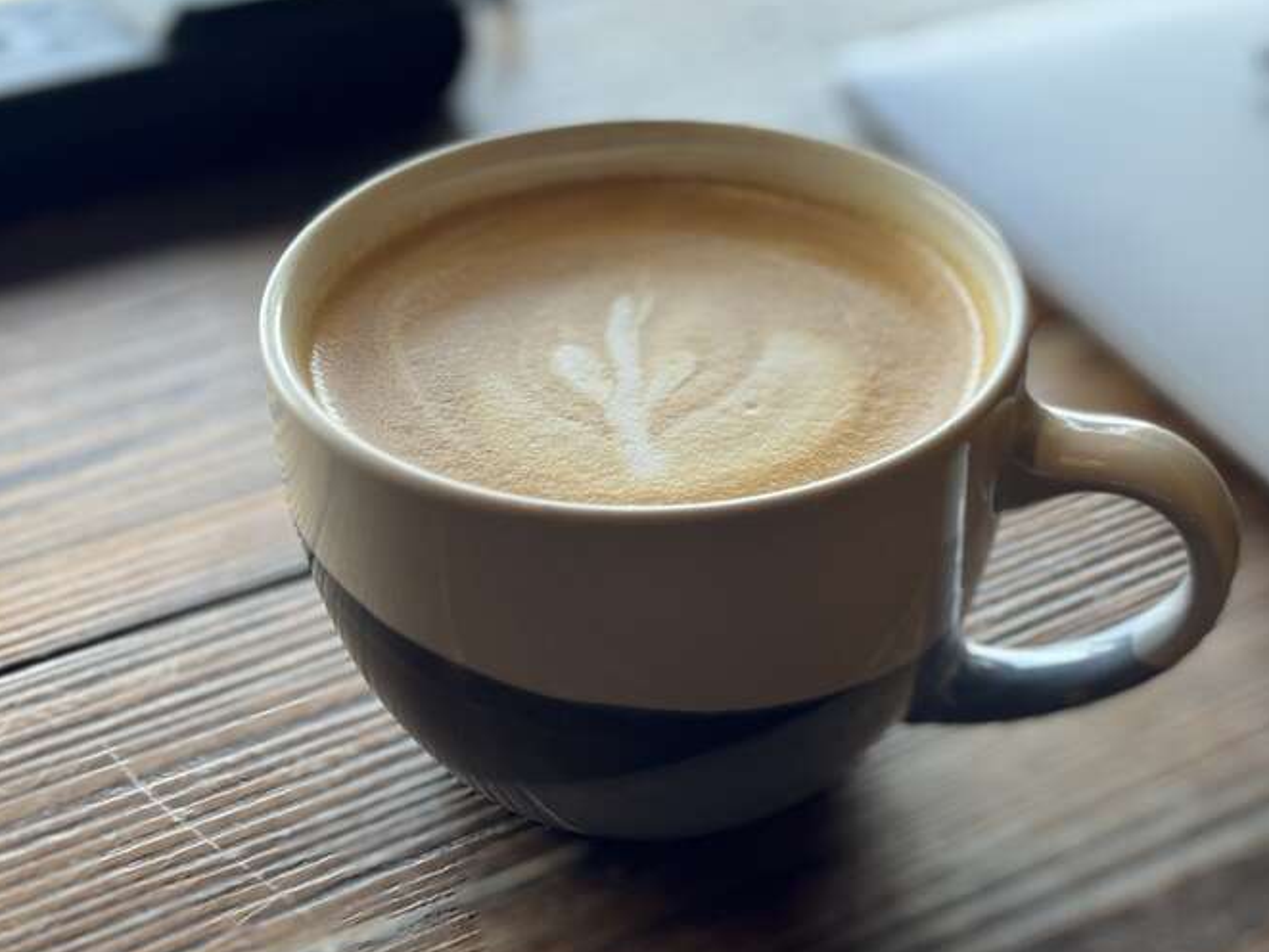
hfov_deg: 33.2
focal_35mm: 58
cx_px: 665
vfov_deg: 25.2
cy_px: 442
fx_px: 2127
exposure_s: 1/86
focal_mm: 6.86
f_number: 1.78
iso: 100
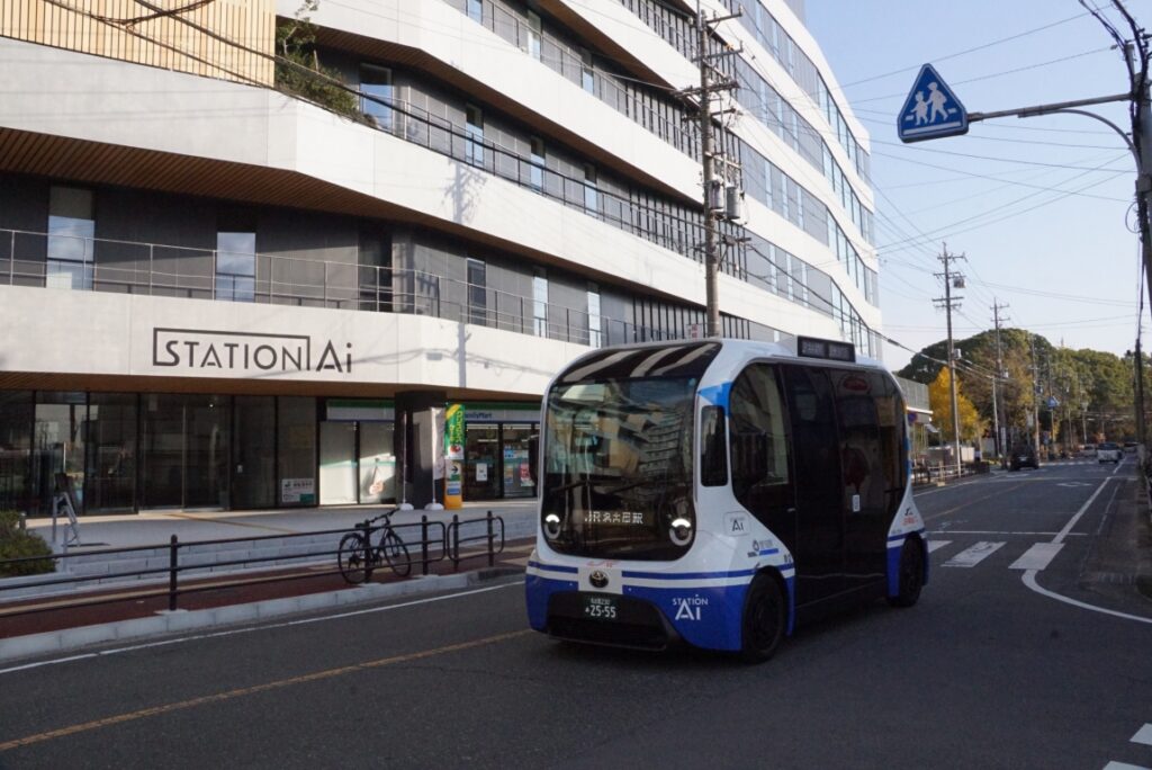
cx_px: 576
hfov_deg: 57.2
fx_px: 1057
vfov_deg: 40.0
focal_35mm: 33
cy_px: 385
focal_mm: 22
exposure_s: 1/1000
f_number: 18
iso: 3200
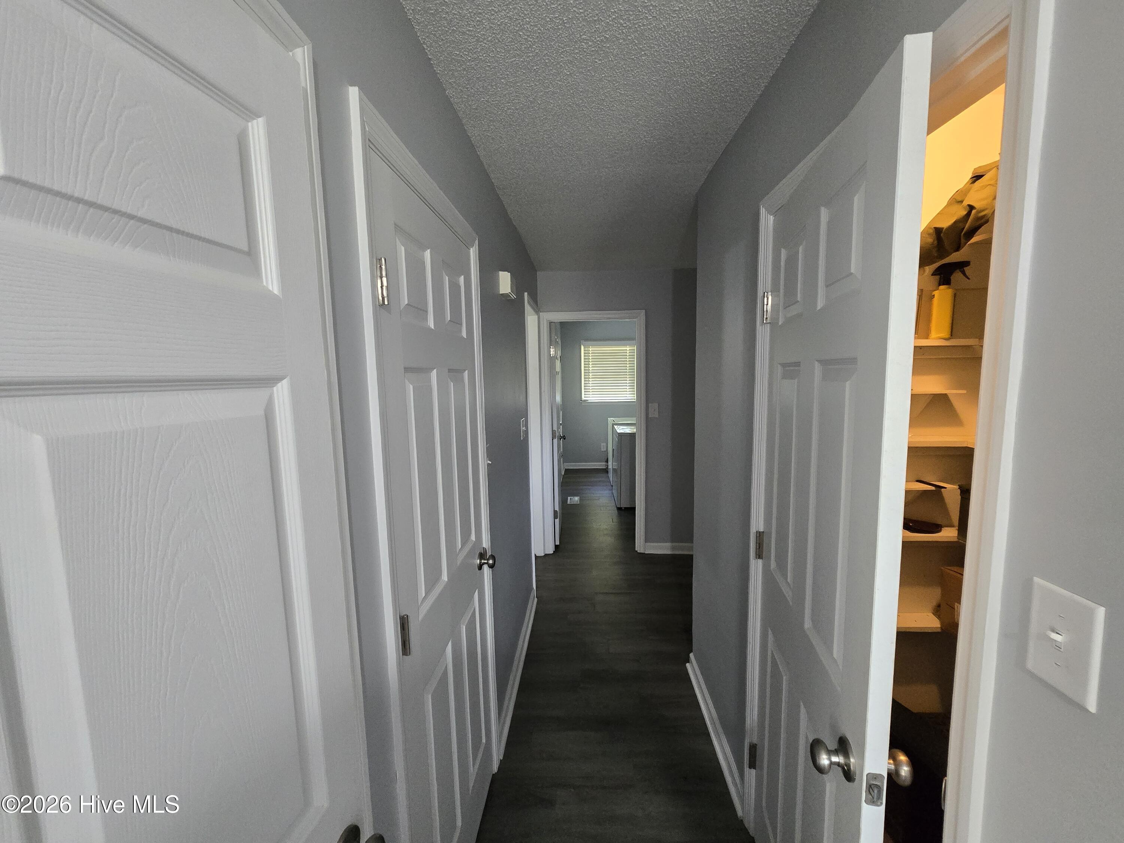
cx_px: 562
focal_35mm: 13
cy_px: 422
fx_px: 422
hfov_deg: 106.2
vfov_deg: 89.9
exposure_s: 1/60
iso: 640
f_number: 2.2
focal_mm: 2.2
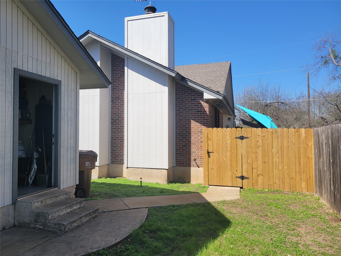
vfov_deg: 53.1
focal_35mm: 26
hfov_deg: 67.3
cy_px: 128
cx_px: 170
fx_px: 256
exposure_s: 1/2082
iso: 40
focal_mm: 5.4
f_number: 1.8
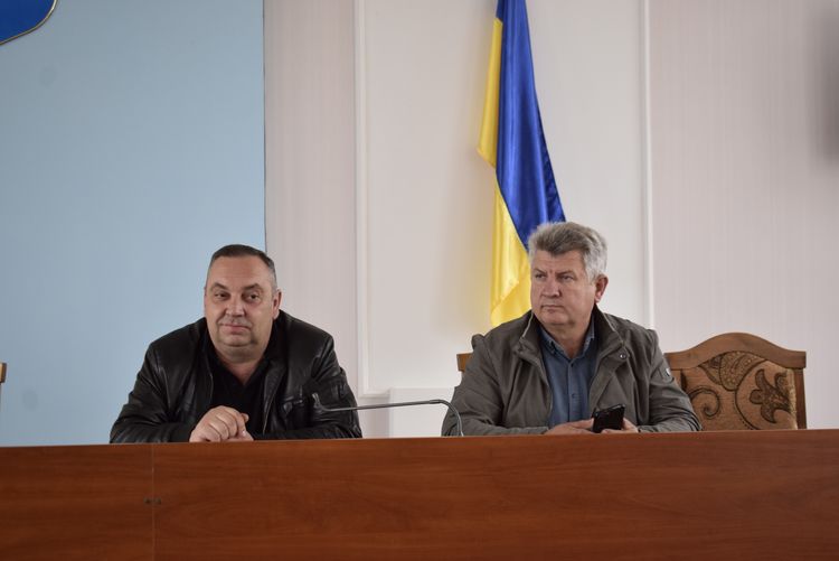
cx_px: 420
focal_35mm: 69
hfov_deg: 29.2
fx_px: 1609
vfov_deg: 19.8
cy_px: 280
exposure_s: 1/60
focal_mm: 46
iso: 900
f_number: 5.3
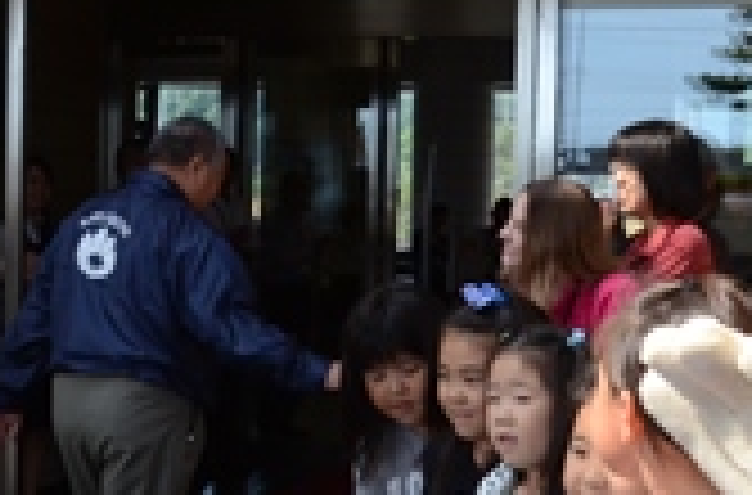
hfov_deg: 24.9
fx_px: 1686
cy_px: 335
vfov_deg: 16.7
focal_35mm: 81
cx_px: 203
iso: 800
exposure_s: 1/160
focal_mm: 18
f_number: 16
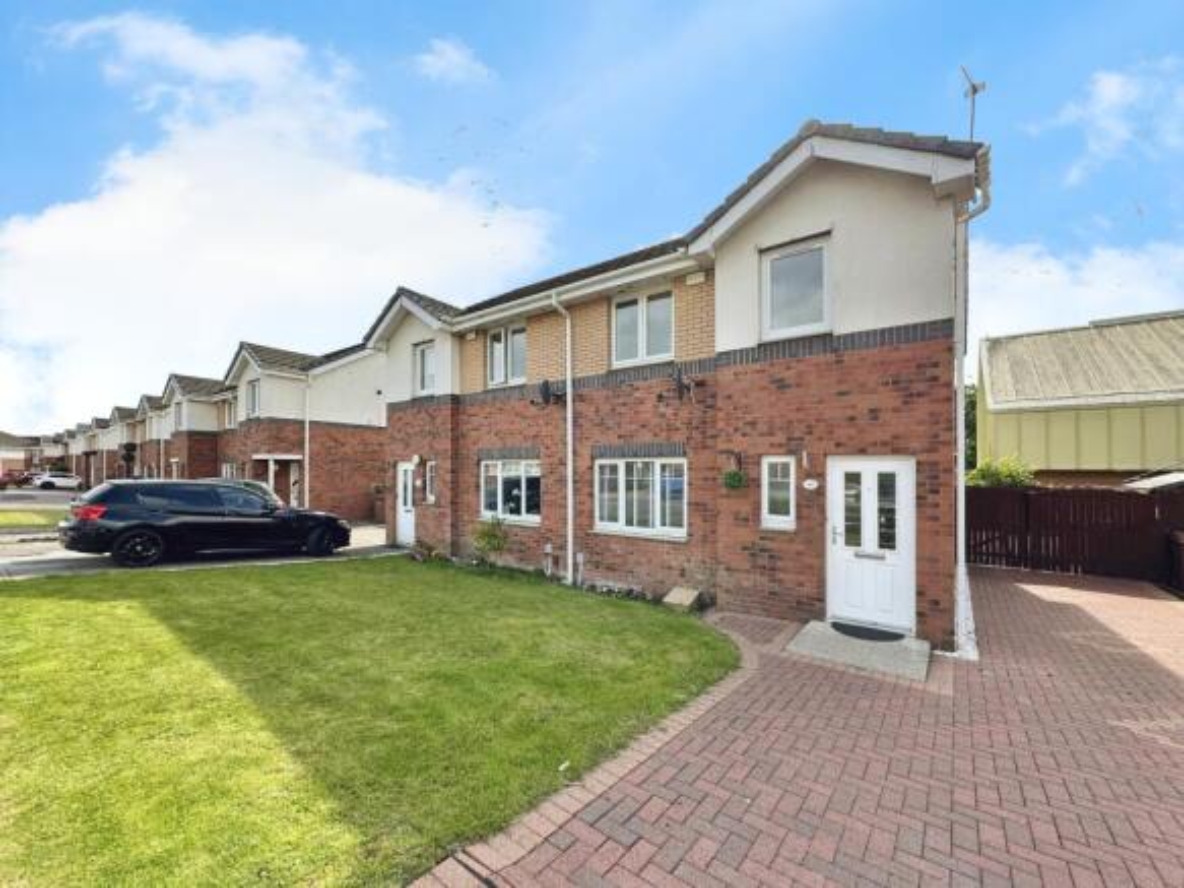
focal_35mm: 14
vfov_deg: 85.7
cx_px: 592
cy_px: 444
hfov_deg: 102.1
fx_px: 479
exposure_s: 1/790
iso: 40
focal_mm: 2.22
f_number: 2.2
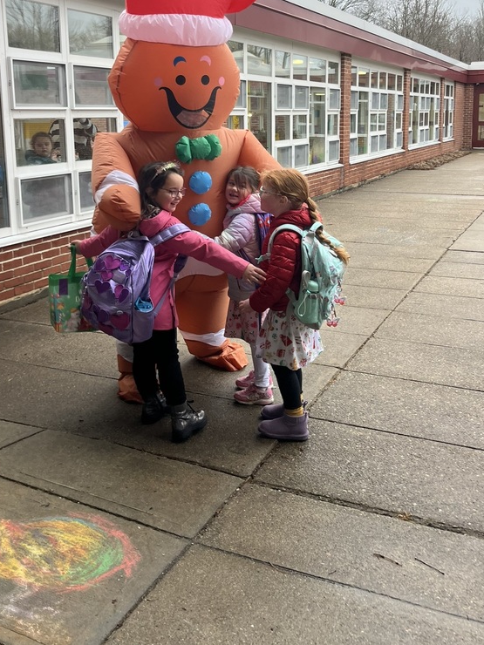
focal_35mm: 36
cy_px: 223
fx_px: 671
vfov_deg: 50.6
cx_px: 266
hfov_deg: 39.6
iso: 40
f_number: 1.6
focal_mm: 5.1
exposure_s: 1/124
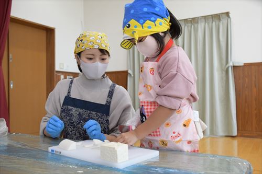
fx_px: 262
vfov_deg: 36.8
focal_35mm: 36
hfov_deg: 53.1
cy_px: 87
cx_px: 131
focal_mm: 24
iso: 3200
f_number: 4.5
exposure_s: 1/500
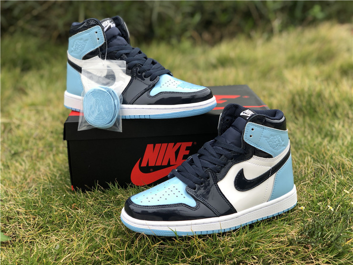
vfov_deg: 28.0
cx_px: 176
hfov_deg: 36.8
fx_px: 530
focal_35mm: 52
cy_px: 132
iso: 16
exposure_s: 1/100
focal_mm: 6
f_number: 2.4
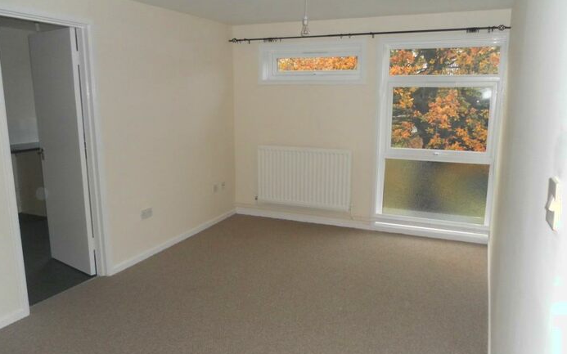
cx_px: 282
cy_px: 187
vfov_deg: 41.8
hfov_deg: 62.9
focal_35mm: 30
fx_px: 464
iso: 200
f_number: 3.2
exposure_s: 1/50
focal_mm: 4.9
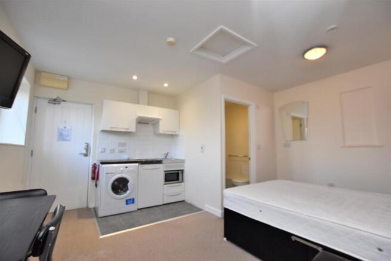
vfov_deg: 77.4
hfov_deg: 100.4
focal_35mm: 15
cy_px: 130
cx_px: 196
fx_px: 163
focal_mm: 10
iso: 800
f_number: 4.5
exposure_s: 1/160
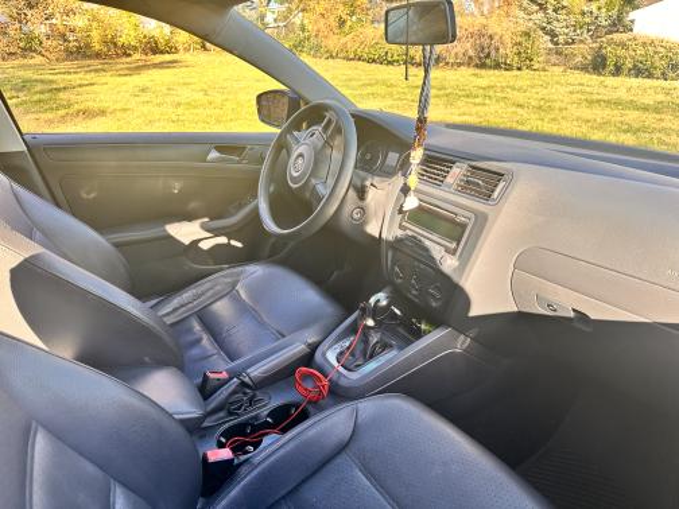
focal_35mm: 24
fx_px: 471
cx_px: 340
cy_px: 254
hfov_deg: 71.6
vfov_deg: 56.8
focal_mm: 6.86
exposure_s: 1/250
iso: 80
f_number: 1.78
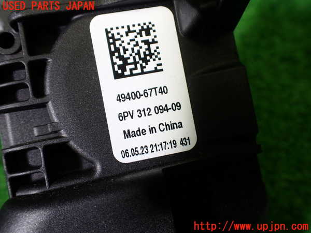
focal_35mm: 30
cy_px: 116
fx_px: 270
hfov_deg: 60.0
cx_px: 156
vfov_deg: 46.8
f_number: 2.3
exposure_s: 1/125
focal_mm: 5.4
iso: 125
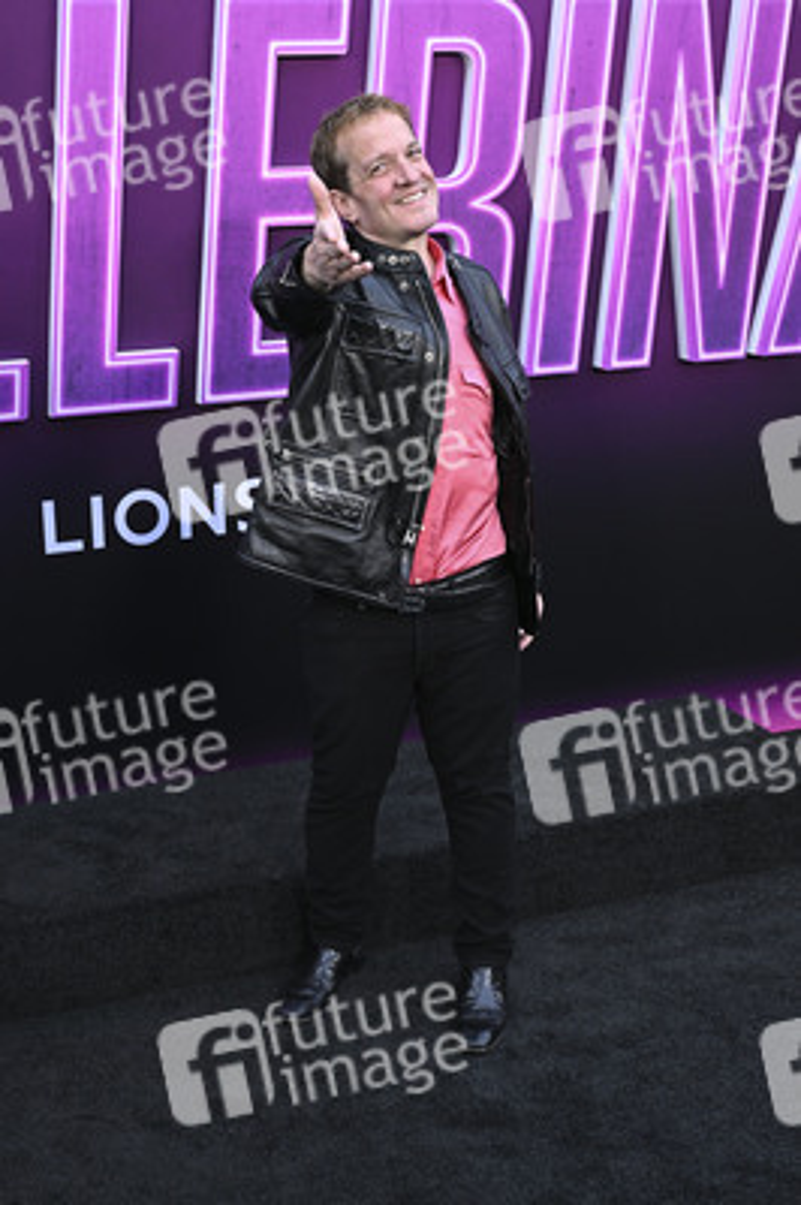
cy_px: 602
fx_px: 1337
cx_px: 400
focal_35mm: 40
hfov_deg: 33.3
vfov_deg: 48.5
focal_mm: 40
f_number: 5.6
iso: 1600
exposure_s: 1/320
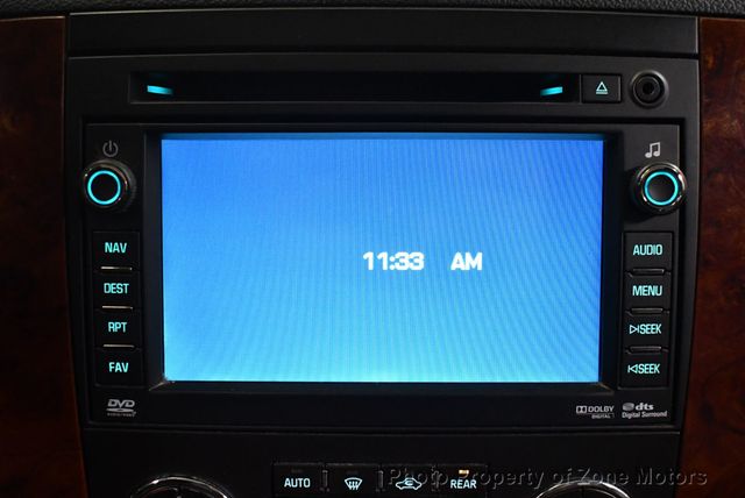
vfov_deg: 29.3
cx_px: 372
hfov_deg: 42.7
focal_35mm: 46
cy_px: 249
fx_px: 953
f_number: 3.8
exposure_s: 1/125
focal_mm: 23
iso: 3200
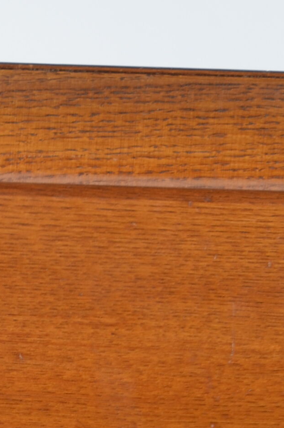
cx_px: -261
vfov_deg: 13.2
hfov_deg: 9.2
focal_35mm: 141
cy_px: 766
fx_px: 1676
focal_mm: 24
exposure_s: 1/125
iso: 100
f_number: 11
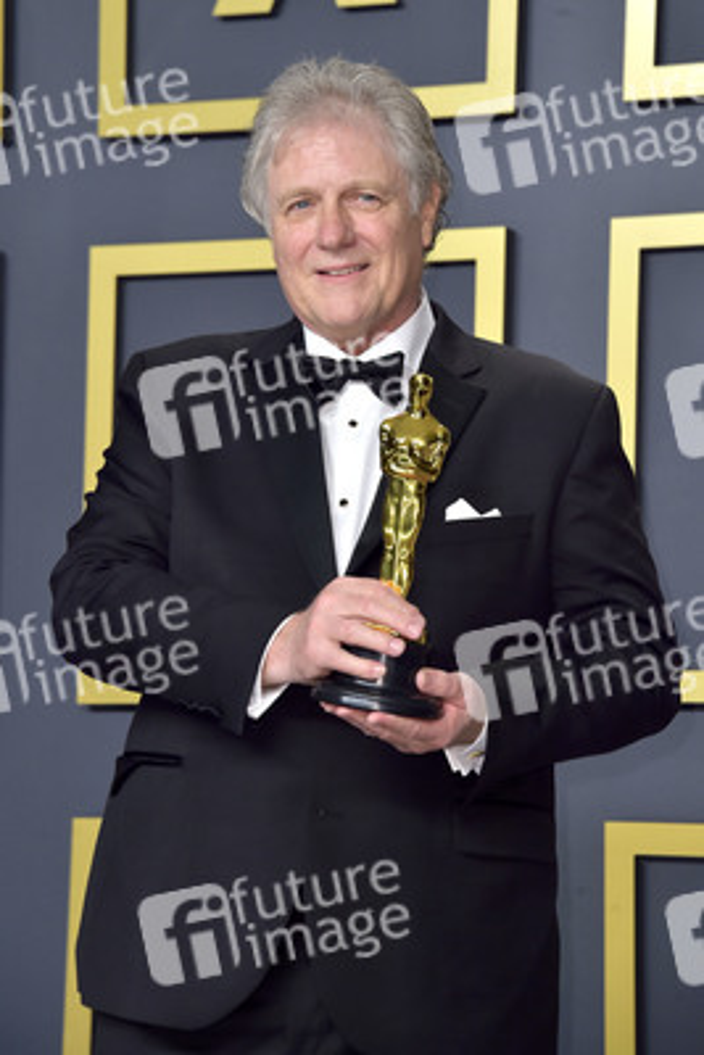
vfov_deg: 13.7
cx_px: 352
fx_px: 4396
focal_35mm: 150
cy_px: 528
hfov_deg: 9.2
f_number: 7.1
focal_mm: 150
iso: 640
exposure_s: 1/250
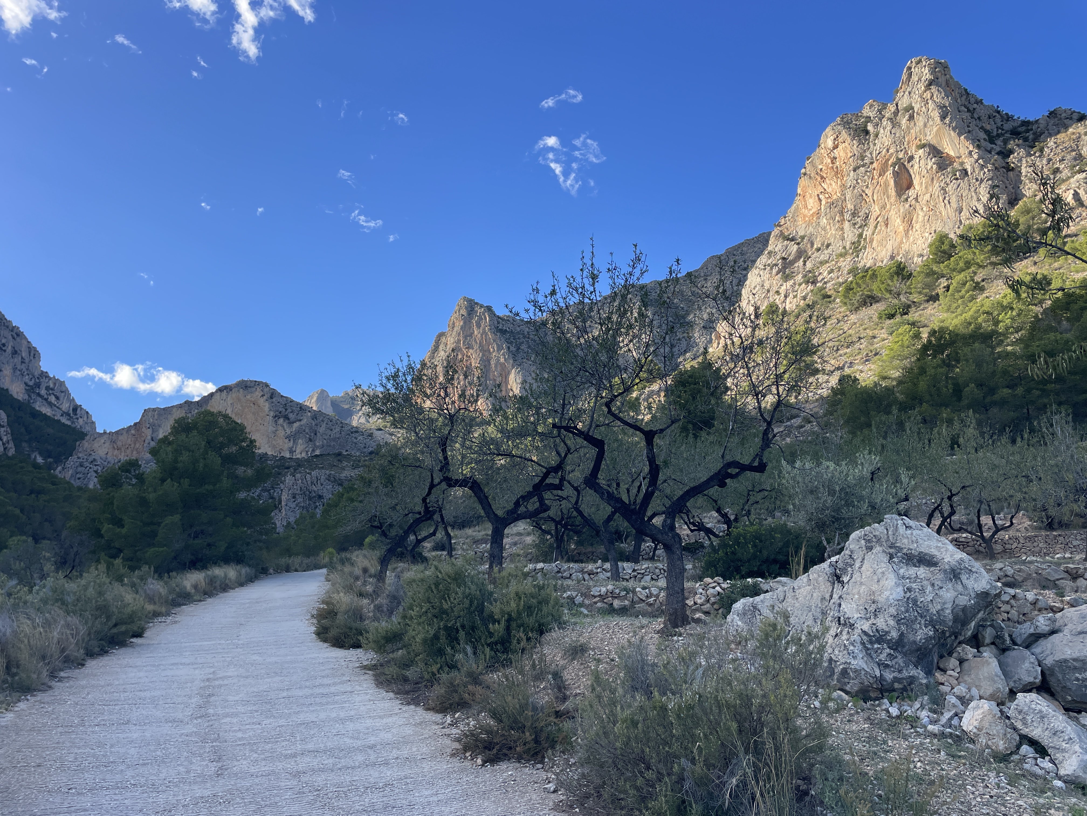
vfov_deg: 53.1
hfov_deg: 67.3
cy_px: 408
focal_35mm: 26
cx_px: 544
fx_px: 816
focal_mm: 4.2
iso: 32
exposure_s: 1/1473
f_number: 1.6
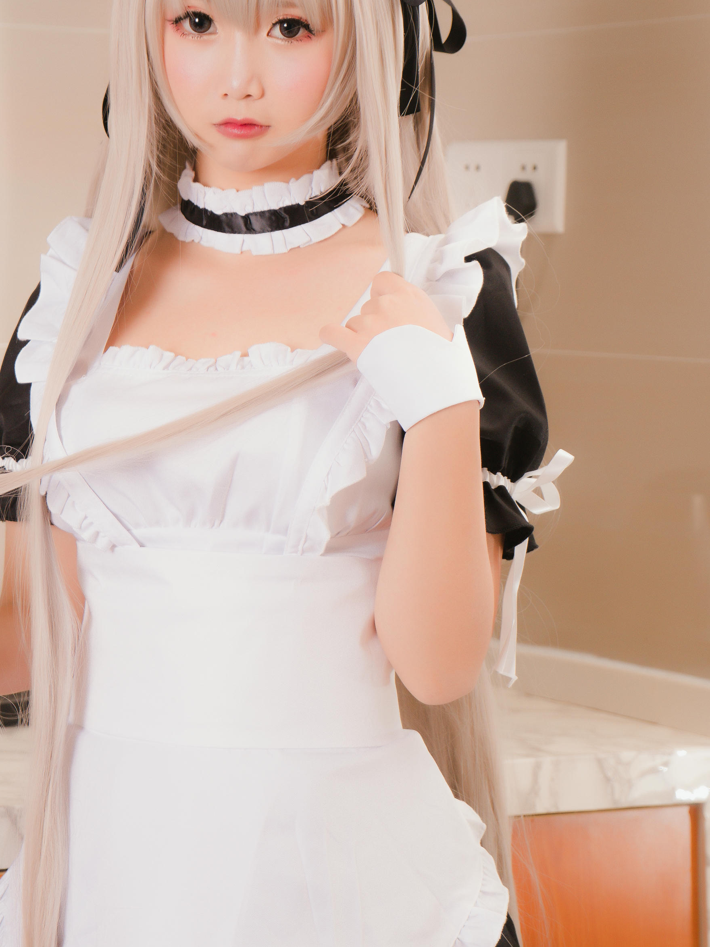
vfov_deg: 17.3
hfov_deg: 13.0
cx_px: 238
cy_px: 391
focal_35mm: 114
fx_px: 3118
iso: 800
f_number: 5.6
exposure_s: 1/125
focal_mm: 70
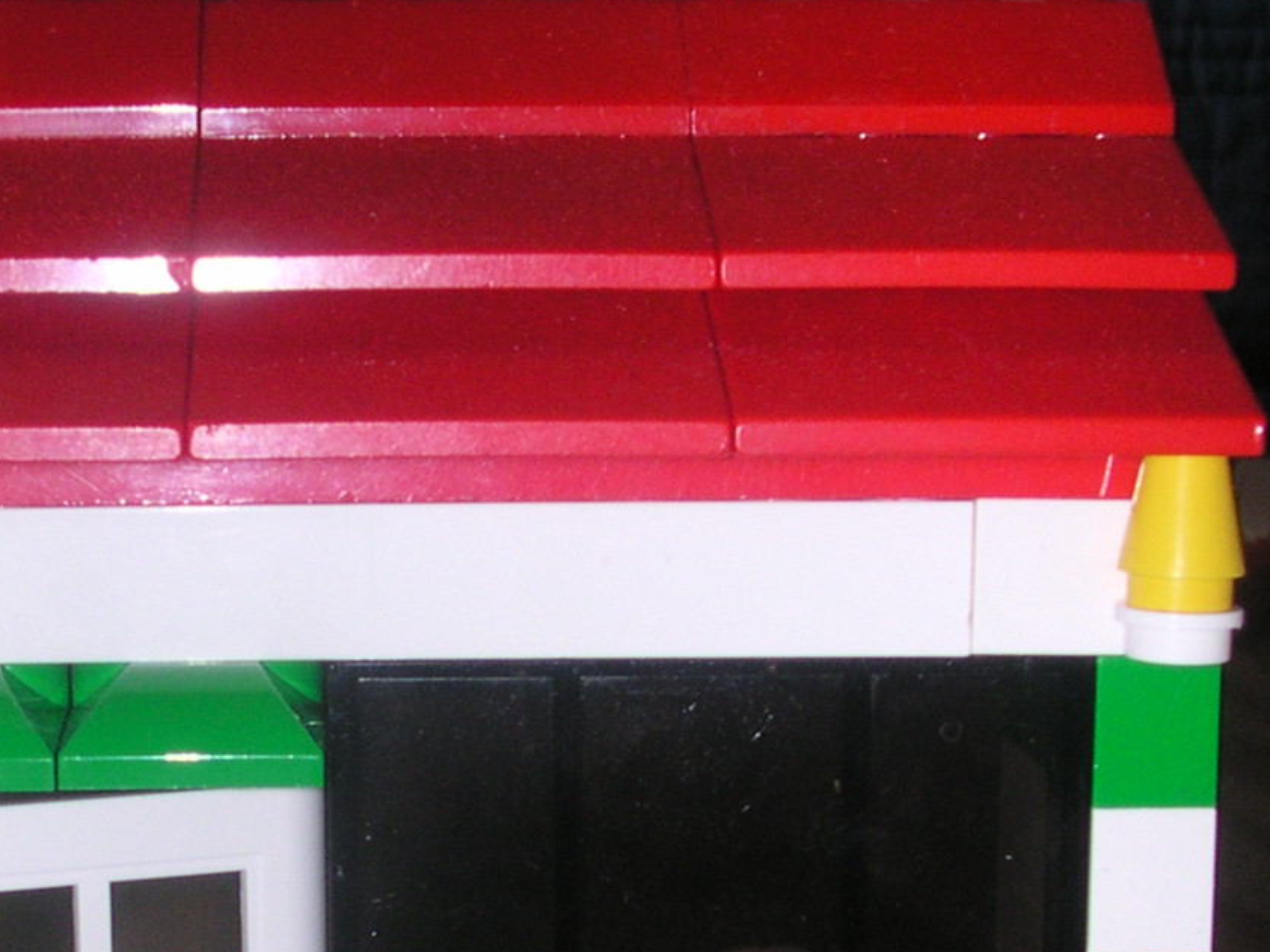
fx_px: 3301
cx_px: 329
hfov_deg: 21.6
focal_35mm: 90
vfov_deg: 16.2
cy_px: 861
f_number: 4.5
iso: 100
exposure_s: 1/60
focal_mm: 5.6
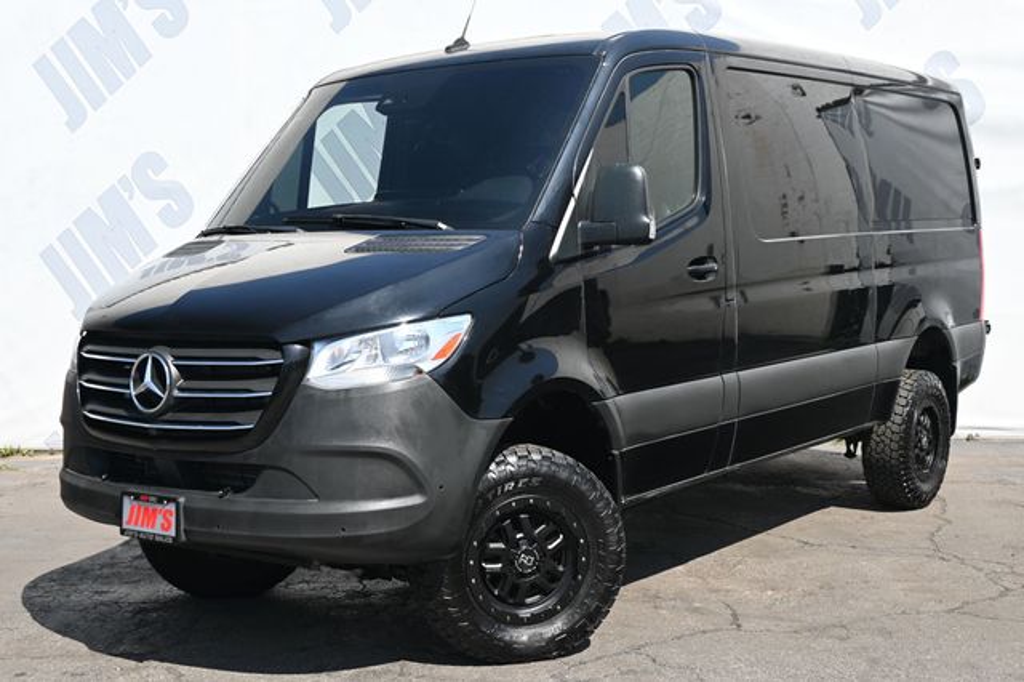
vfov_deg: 28.5
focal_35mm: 47
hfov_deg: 41.7
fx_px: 1343
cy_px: 341
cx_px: 512
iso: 160
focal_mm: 31.5
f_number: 5.6
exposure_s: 1/250
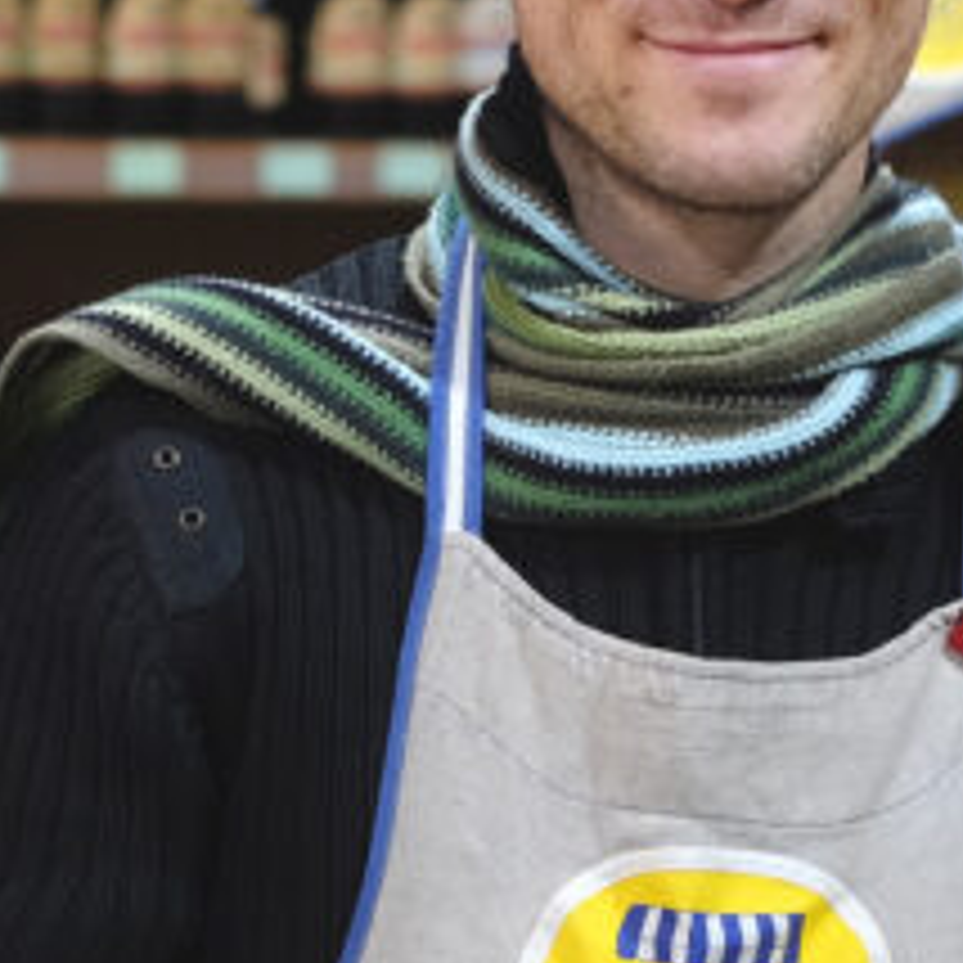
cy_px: 902
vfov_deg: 8.1
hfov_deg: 8.1
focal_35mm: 216
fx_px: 6798
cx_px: 351
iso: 250
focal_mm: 35
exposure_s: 1/125
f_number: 2
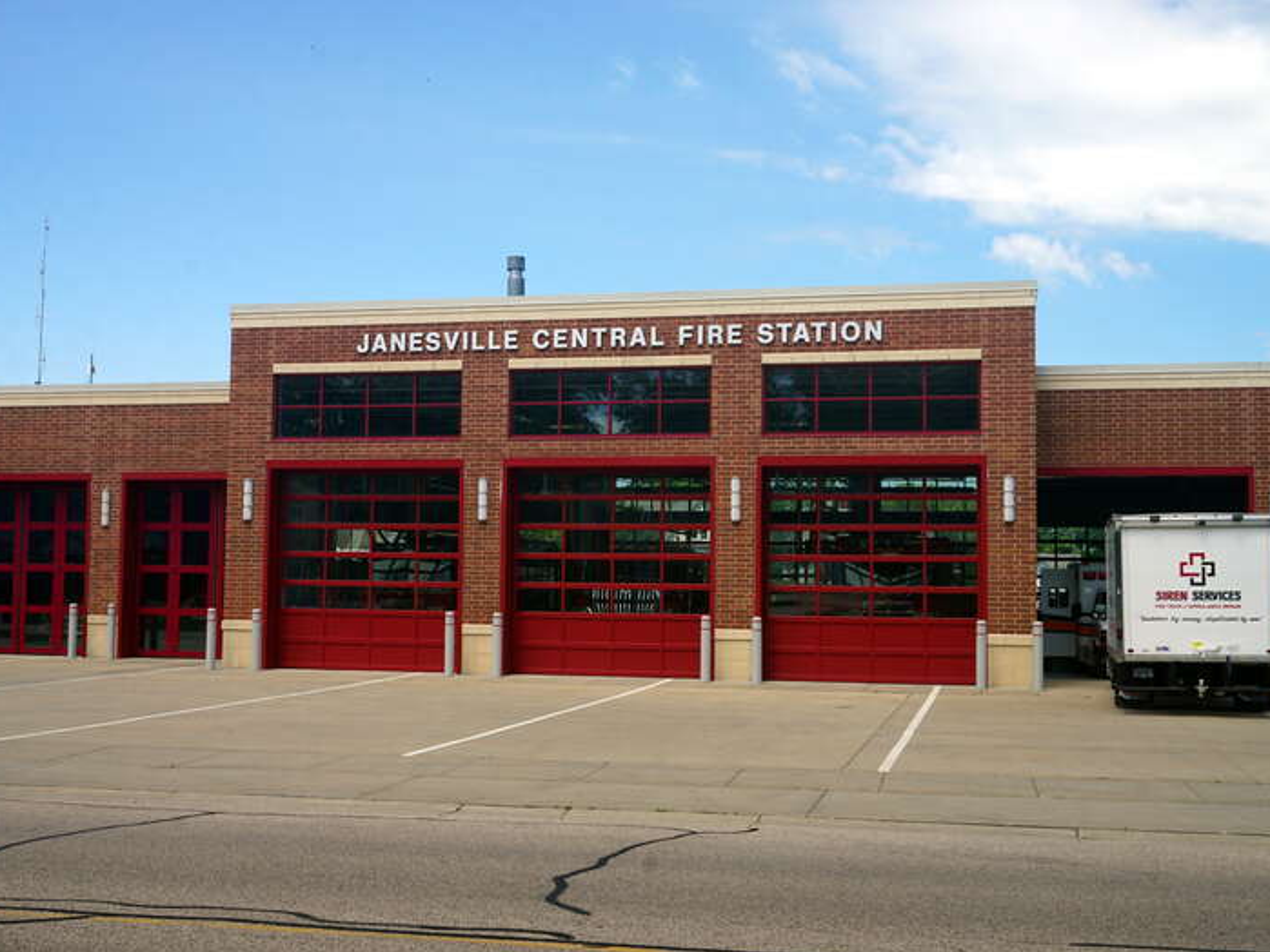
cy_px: 482
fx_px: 1634
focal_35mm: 45
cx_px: 616
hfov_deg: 42.5
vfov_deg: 32.5
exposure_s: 1/125
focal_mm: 27
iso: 100
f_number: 11
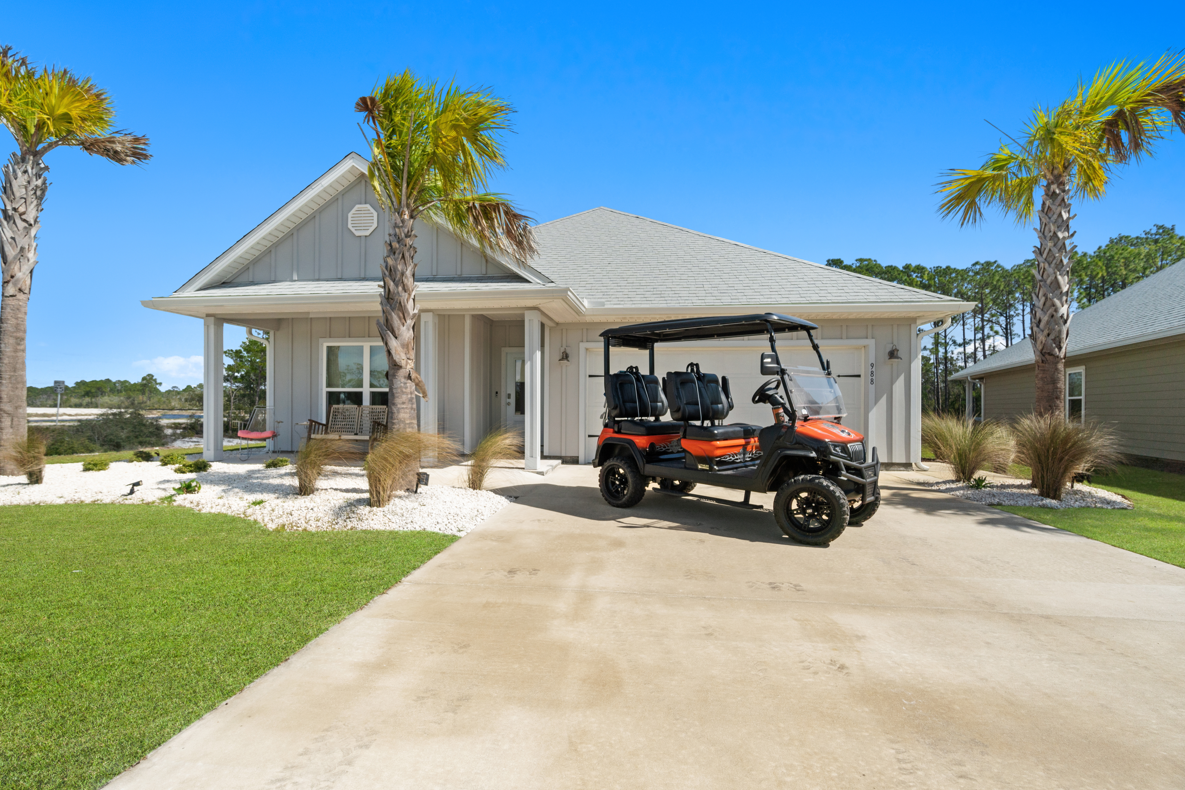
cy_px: 395
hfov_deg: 100.4
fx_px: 494
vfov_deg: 77.3
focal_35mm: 15
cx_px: 592
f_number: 6.3
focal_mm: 10
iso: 100
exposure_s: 1/500
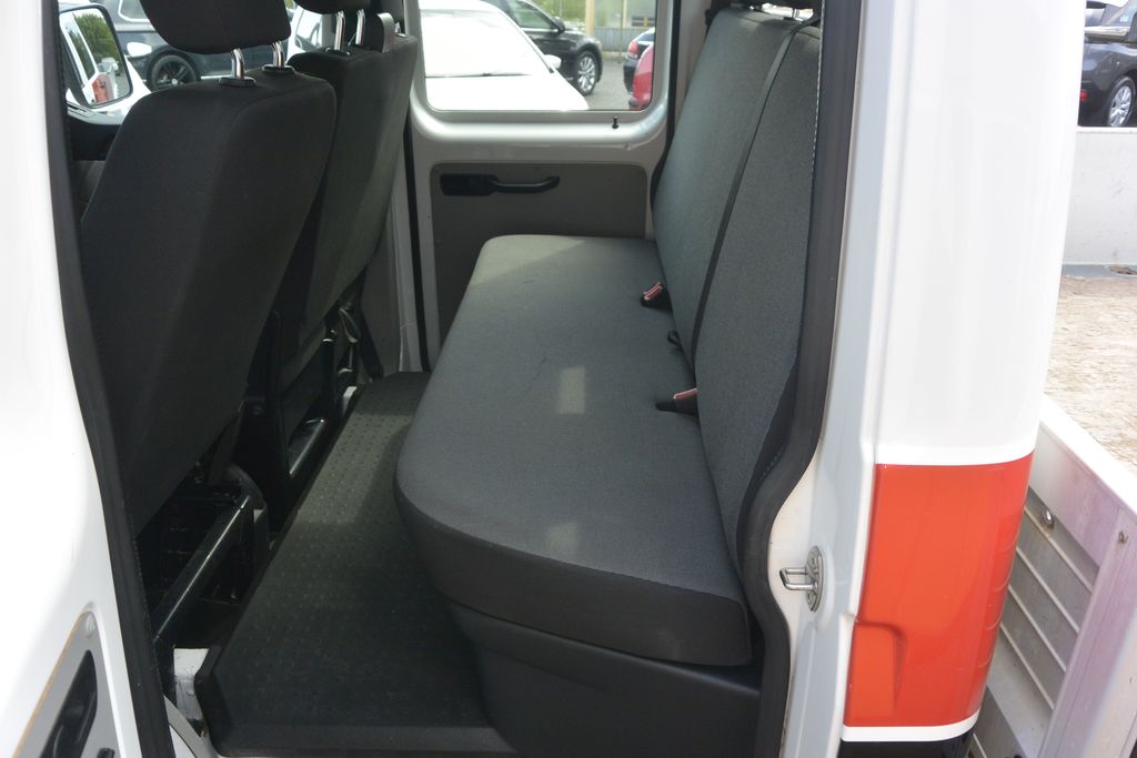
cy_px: 379
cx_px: 568
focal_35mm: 27
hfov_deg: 67.4
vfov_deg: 47.9
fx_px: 853
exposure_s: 1/250
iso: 200
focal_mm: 10
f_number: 4
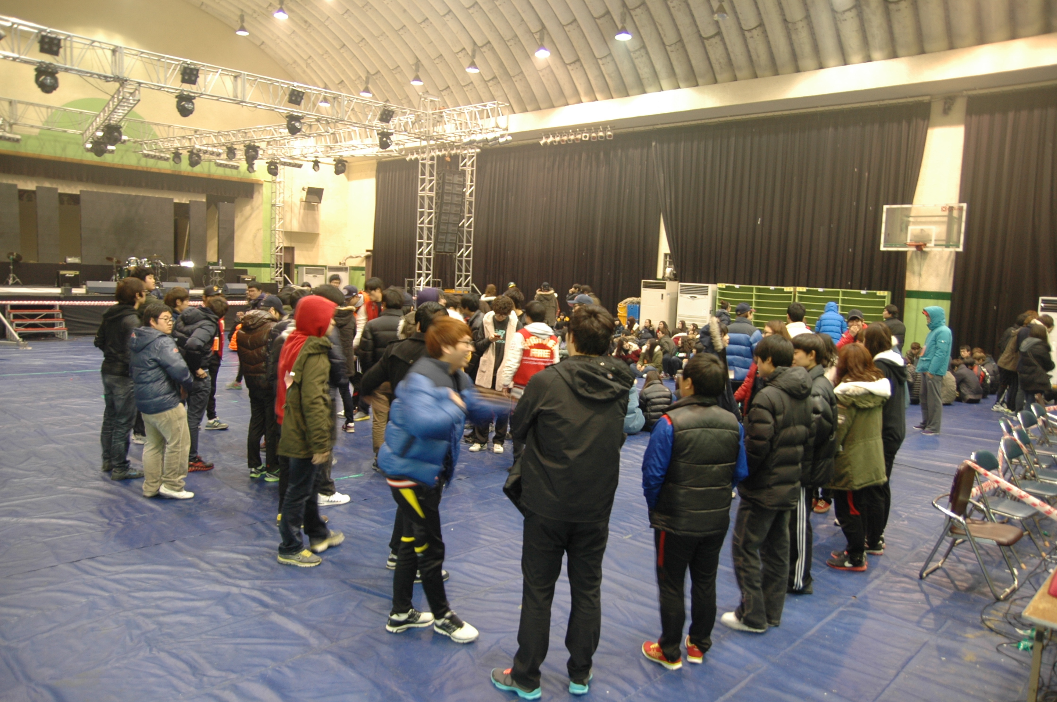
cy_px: 351
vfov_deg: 50.3
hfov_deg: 70.5
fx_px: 748
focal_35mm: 26
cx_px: 528
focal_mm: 17
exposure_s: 1/8
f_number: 2.8
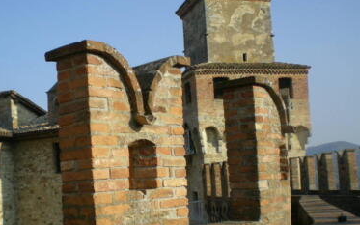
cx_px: 124
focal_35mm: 54
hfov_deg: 37.2
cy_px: 152
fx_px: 530
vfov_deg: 23.8
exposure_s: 1/318
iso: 50
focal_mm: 6.3
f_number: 4.6
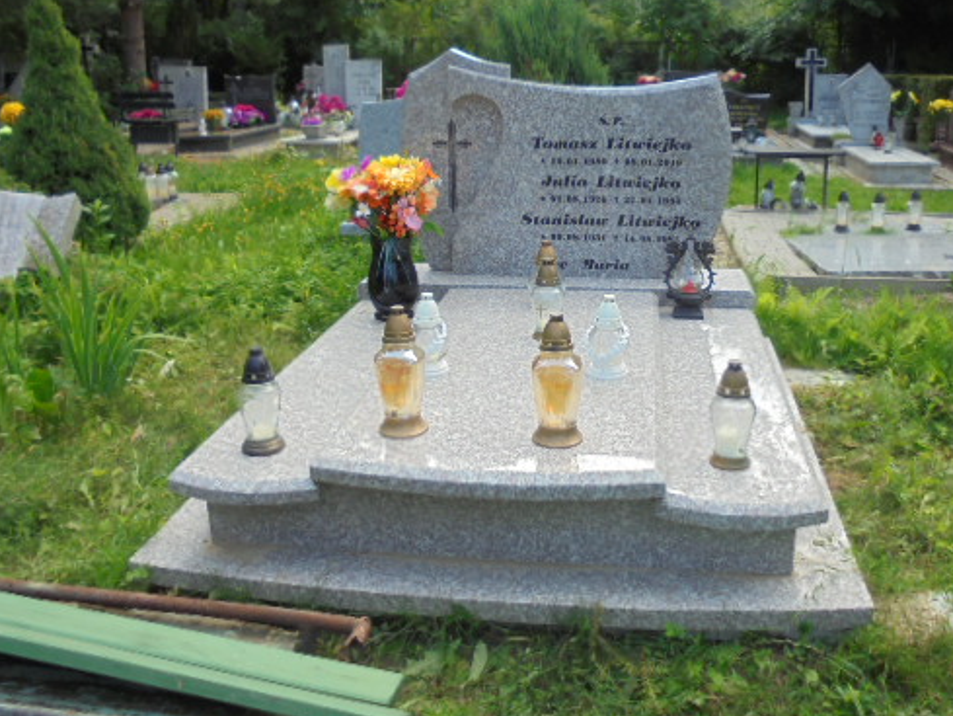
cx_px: 542
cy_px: 287
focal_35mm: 34
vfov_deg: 41.6
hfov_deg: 53.8
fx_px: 936
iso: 100
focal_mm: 4.6
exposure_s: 1/200
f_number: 3.5
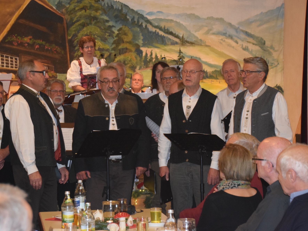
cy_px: 115
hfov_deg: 17.3
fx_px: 1014
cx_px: 157
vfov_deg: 13.0
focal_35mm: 114
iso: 3200
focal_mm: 70
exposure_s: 1/60
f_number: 5.6
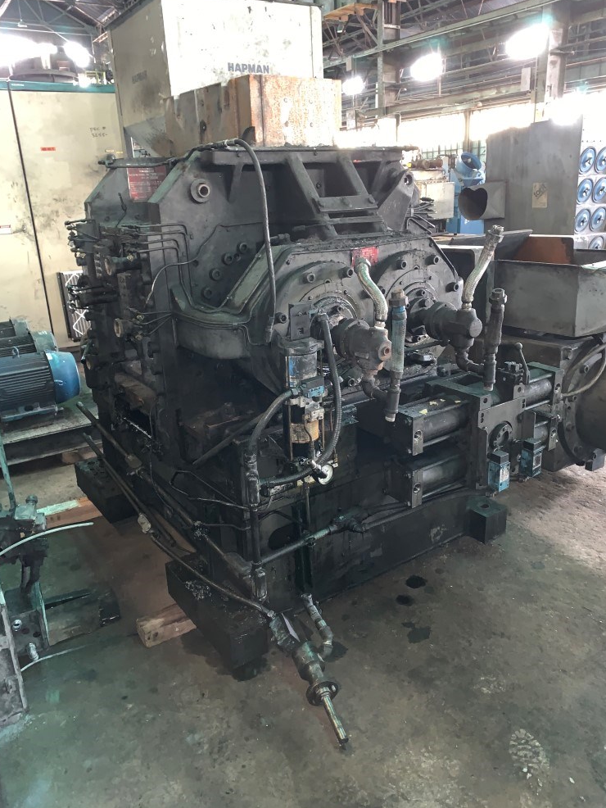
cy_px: 409
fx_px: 630
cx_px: 309
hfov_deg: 51.4
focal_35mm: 27
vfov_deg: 65.3
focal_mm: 4.25
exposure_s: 1/4
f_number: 1.8
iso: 320
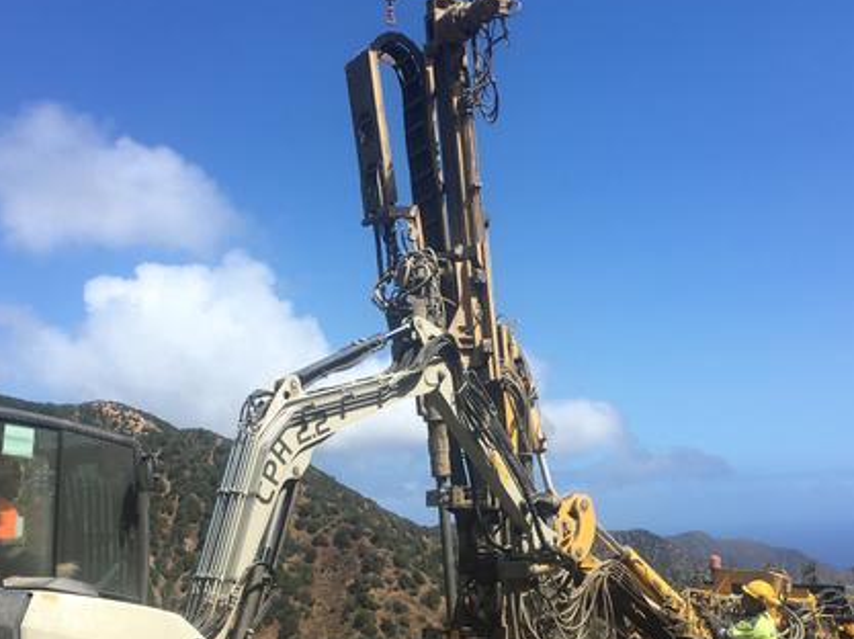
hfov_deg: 39.7
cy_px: 404
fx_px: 1183
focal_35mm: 48
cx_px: 395
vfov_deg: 30.1
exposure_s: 1/1709
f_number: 2.2
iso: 25
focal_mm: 4.15
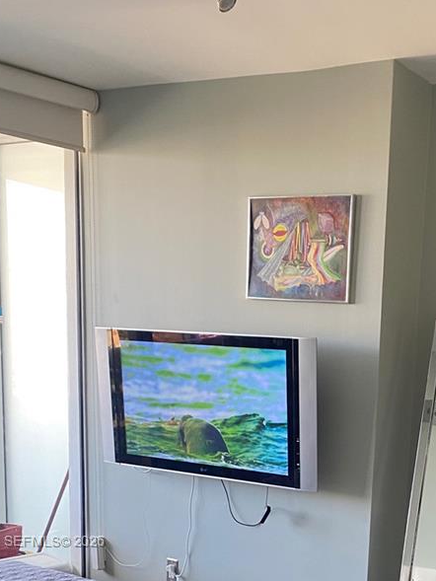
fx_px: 890
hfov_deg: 26.9
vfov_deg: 33.8
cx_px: 366
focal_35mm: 53
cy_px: 543
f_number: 1.8
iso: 125
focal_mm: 4.25
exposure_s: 1/72
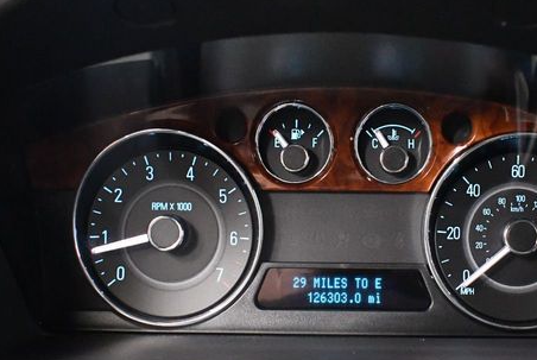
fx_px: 762
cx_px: 359
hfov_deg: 38.4
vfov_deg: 26.5
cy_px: 229
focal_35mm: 51
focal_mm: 18
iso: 7200
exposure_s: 1/60
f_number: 3.5
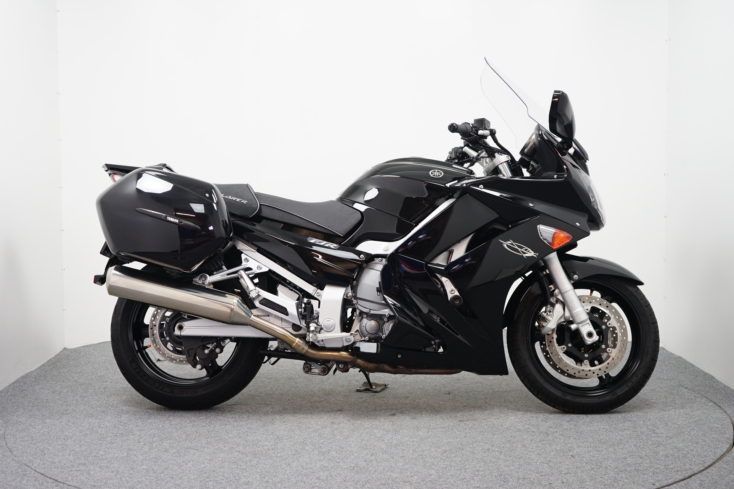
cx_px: 367
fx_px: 999
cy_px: 244
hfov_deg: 40.3
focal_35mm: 49
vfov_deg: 27.5
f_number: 4.5
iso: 1000
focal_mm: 49
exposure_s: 1/60
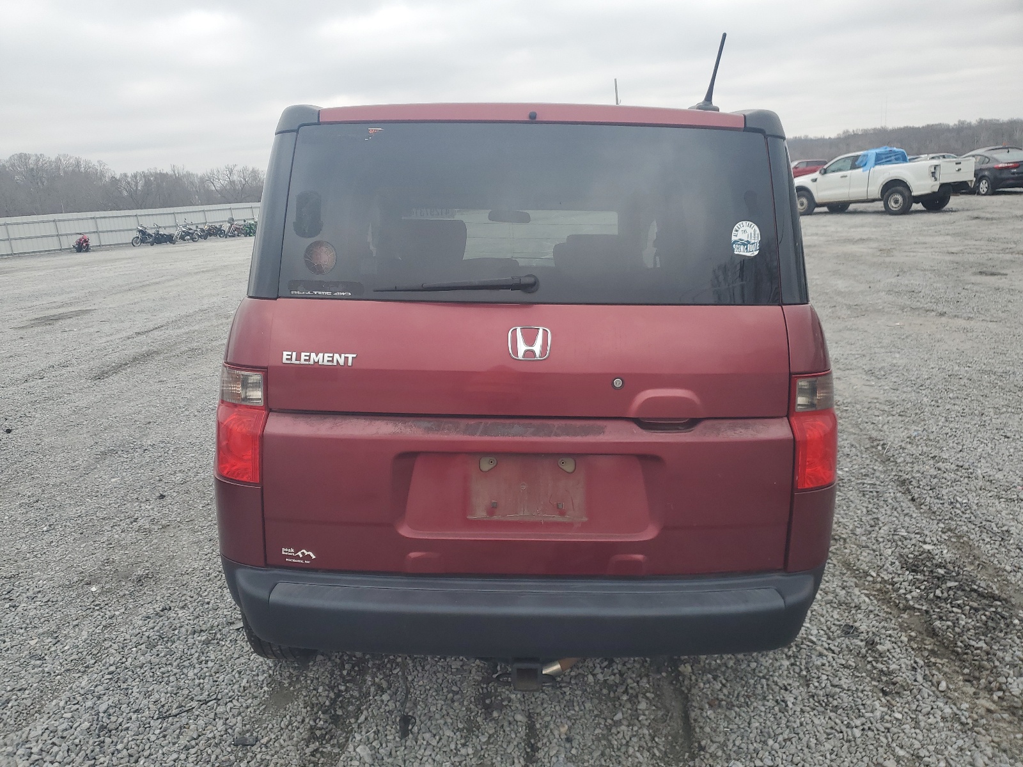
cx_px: 512
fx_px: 768
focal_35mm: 26
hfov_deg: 67.3
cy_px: 384
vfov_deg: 53.1
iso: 50
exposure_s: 1/769
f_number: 1.5
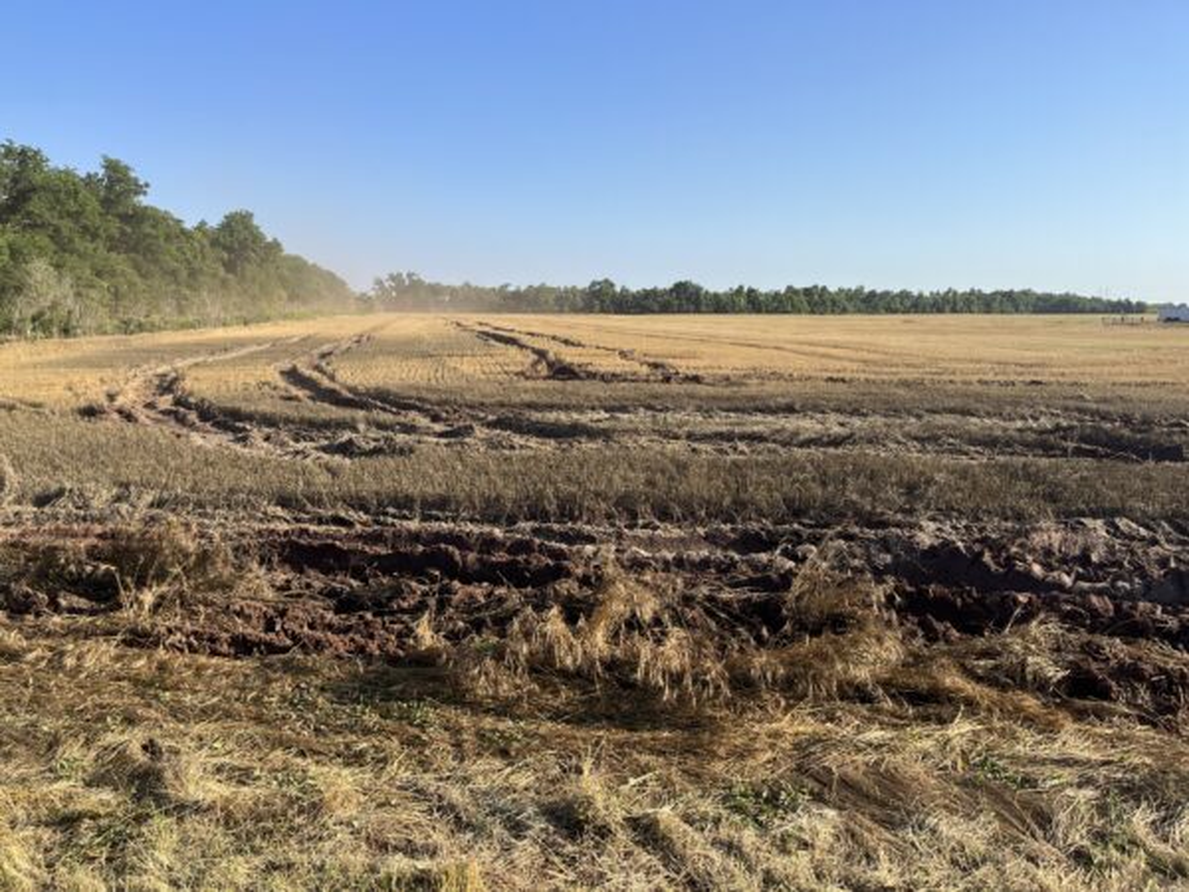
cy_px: 446
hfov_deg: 67.3
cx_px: 594
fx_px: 893
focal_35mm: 26
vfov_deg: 53.1
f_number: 1.6
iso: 50
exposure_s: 1/2463
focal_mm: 5.1
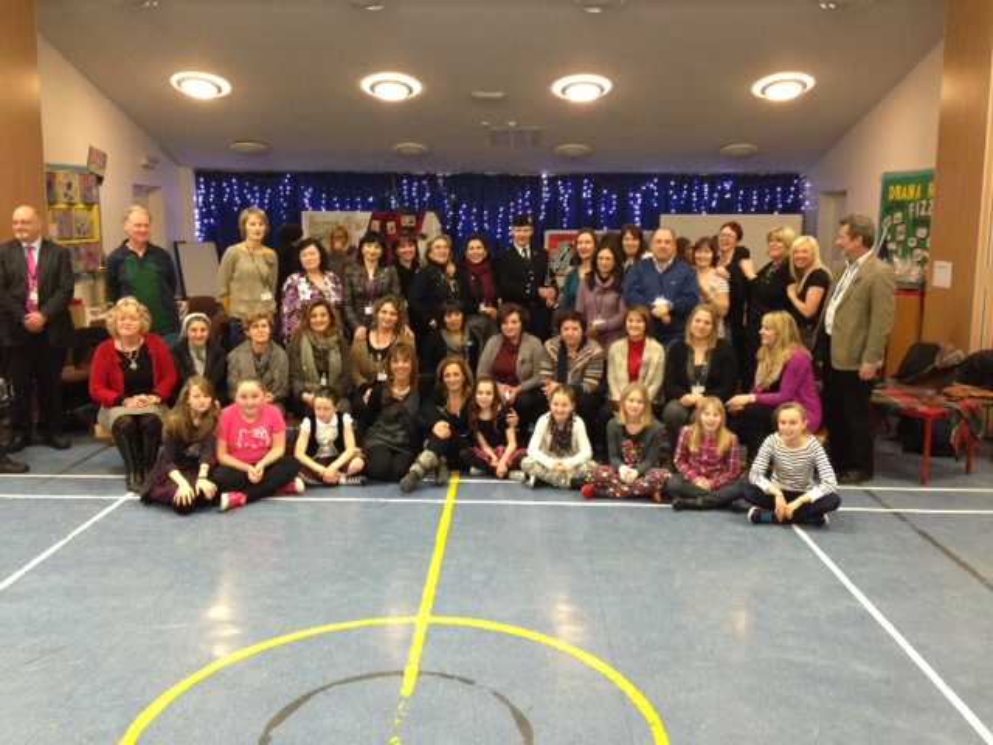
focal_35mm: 33
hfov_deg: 55.4
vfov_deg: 42.9
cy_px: 372
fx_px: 947
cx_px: 496
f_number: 2.4
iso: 320
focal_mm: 4.13
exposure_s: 1/20
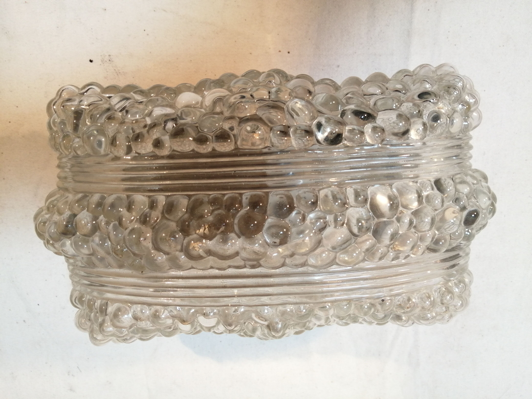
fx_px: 400
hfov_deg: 67.3
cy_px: 200
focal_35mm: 26
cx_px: 266
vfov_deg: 53.1
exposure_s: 1/50
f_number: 1.8
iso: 100
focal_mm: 3.46
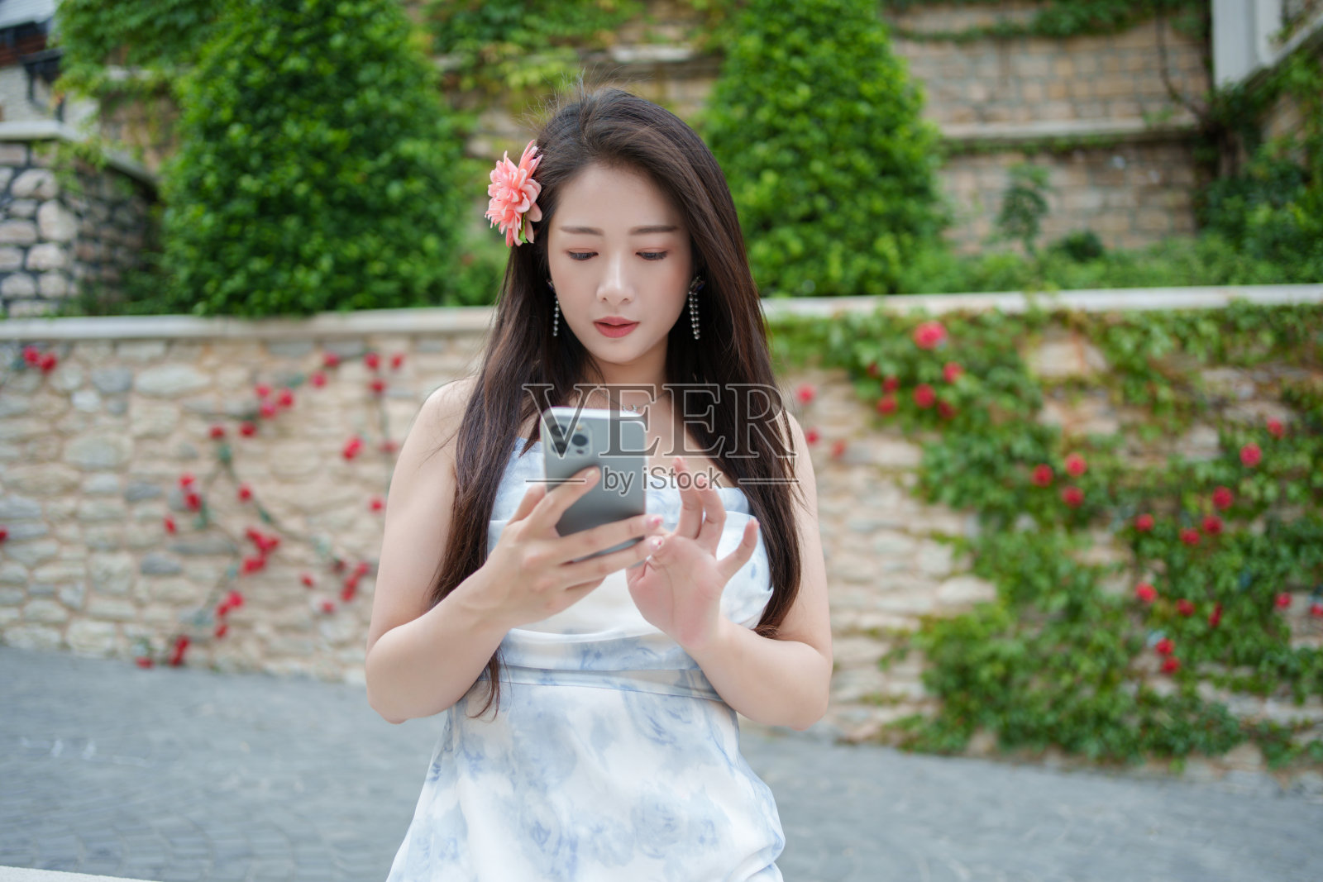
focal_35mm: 35
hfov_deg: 54.4
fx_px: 1286
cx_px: 662
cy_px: 441
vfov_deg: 37.9
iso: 100
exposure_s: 1/250
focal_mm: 35
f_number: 2.2
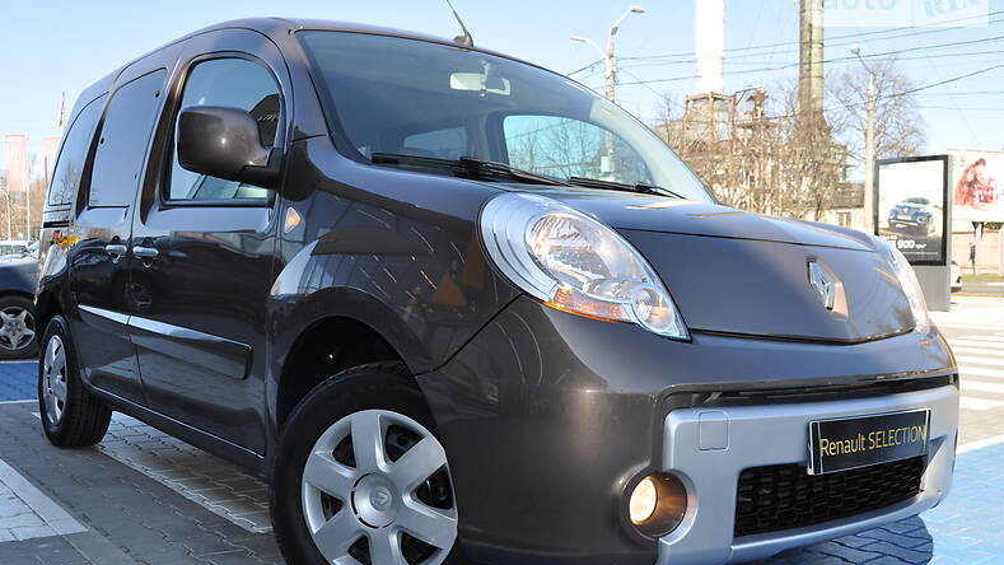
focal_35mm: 35
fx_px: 932
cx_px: 499
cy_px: 295
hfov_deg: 56.6
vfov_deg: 33.7
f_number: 8
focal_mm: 22
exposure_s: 1/200
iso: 200
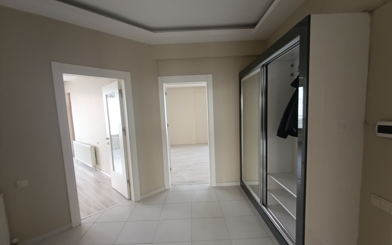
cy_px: 131
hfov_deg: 94.4
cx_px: 196
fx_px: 182
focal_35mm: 17
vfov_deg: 67.9
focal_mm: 1.65
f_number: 2.2
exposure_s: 1/50
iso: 250
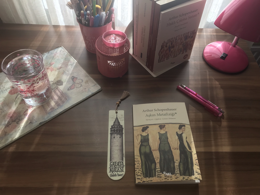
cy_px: 98
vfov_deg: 49.7
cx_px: 130
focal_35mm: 28
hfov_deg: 63.4
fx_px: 210
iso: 20
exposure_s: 1/299
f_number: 1.8
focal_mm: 3.99
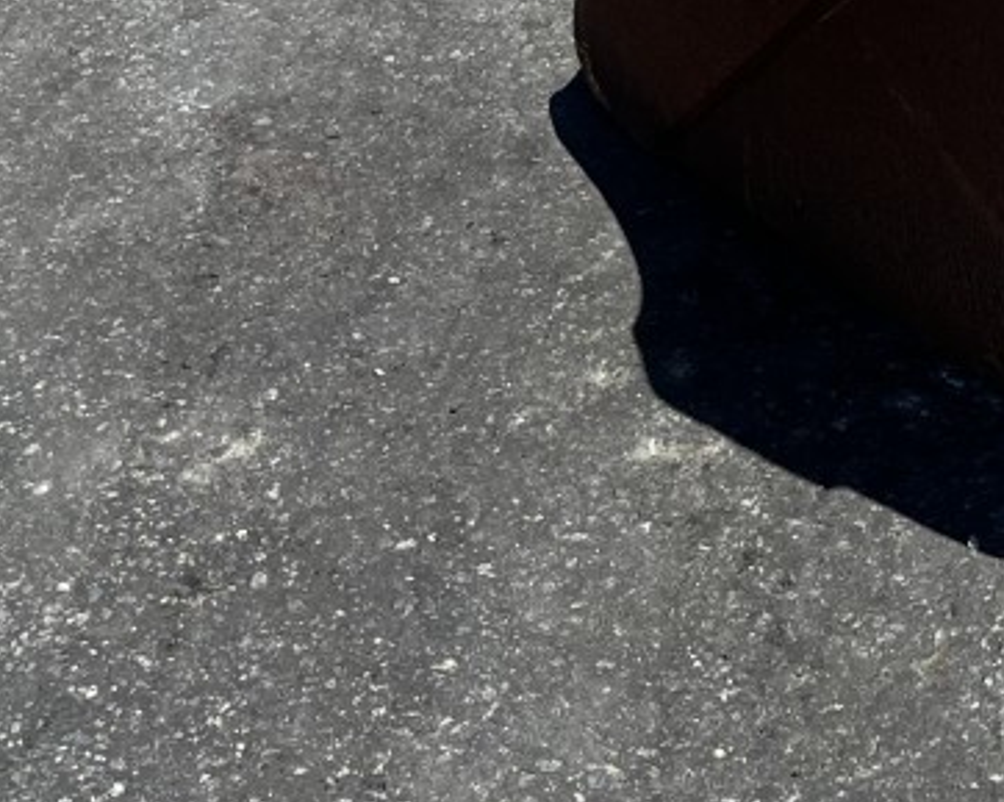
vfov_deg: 14.6
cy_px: -211
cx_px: 1231
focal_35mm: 101
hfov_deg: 18.0
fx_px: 2999
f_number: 1.6
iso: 50
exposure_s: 1/2899
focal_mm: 5.1
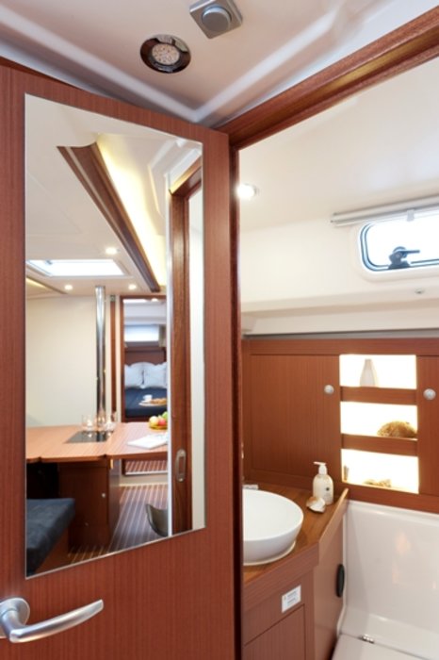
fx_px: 439
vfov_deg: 73.8
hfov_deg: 53.1
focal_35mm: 24
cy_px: 330
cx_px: 220
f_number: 8
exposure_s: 1/1.67
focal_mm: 24
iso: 200
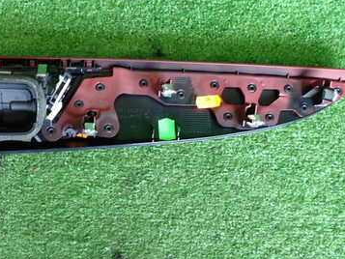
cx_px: 111
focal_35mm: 42
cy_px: 131
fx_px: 419
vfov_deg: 34.4
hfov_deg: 44.0
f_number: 2
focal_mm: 4.5
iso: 200
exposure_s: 1/50
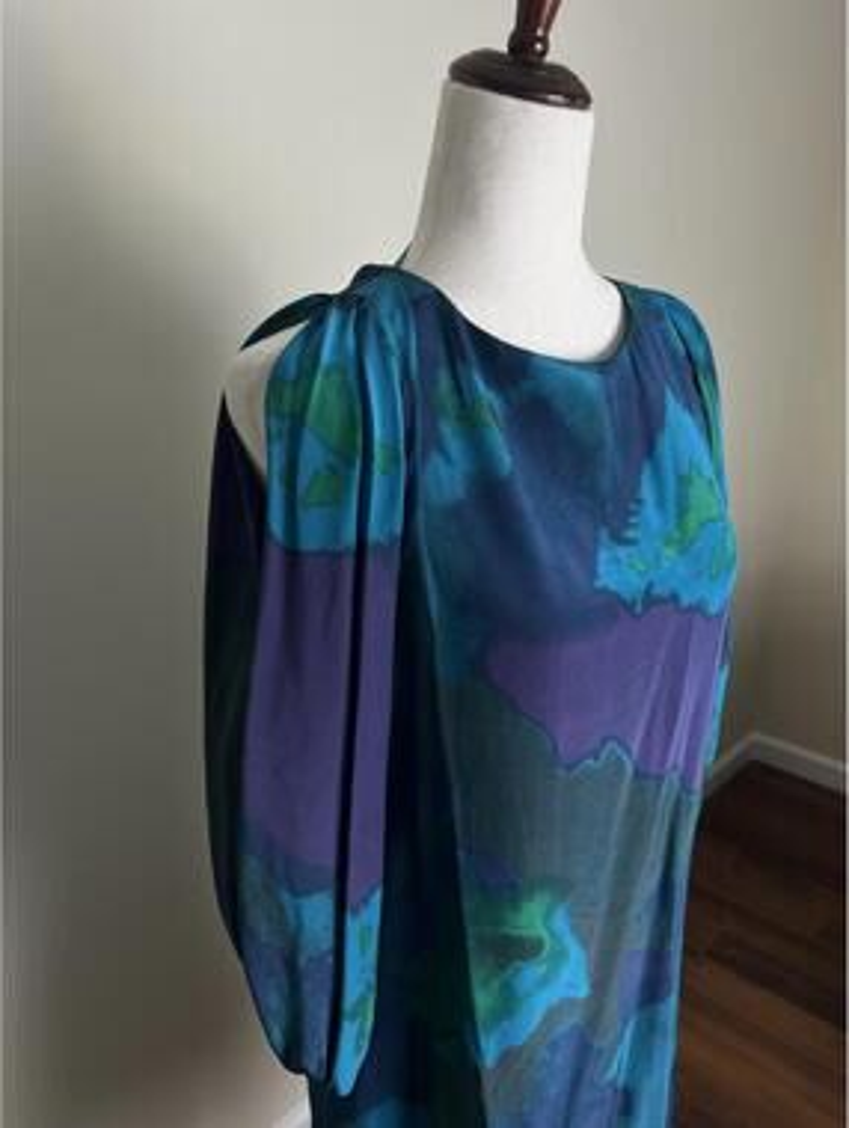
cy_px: 564
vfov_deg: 67.2
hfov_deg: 53.2
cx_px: 424
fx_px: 848
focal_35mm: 26
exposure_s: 1/166
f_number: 1.5
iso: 40
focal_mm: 5.7
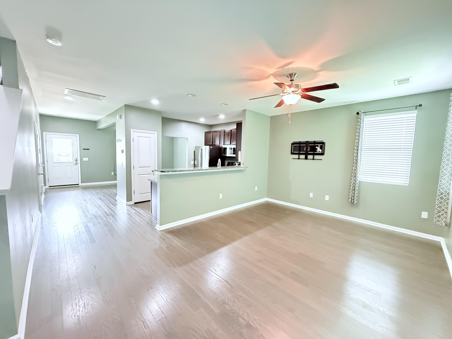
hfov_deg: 102.1
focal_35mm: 14
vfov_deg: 85.7
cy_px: 170
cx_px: 226
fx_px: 183
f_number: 2.2
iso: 1600
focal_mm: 2.22
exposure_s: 1/40
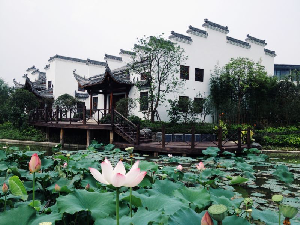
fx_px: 303
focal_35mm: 35
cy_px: 112
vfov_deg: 40.7
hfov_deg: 52.6
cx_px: 150
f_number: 2.4
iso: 50
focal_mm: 4.28
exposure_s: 1/1672
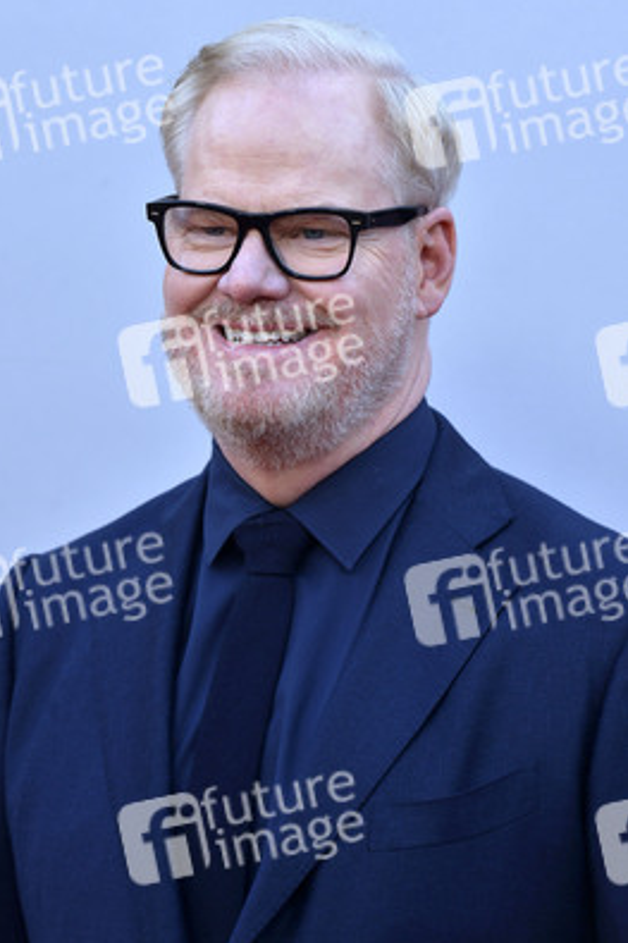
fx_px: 3981
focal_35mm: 152
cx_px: 312
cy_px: 470
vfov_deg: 13.5
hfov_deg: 9.0
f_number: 7.1
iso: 320
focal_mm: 150
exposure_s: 1/250
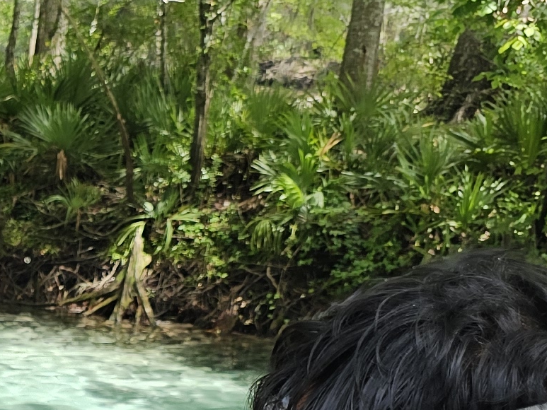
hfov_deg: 14.8
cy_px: 669
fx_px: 1881
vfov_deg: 11.7
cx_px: -393
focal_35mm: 119
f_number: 1.7
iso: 25
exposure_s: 1/120
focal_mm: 6.3
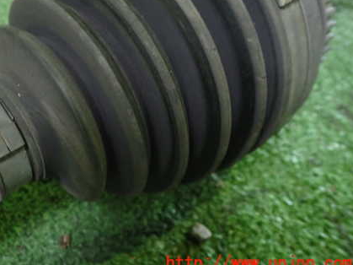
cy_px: 84
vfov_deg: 33.2
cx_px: 104
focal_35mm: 43
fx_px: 438
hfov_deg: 42.9
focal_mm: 5.4
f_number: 2.3
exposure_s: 1/30
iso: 800
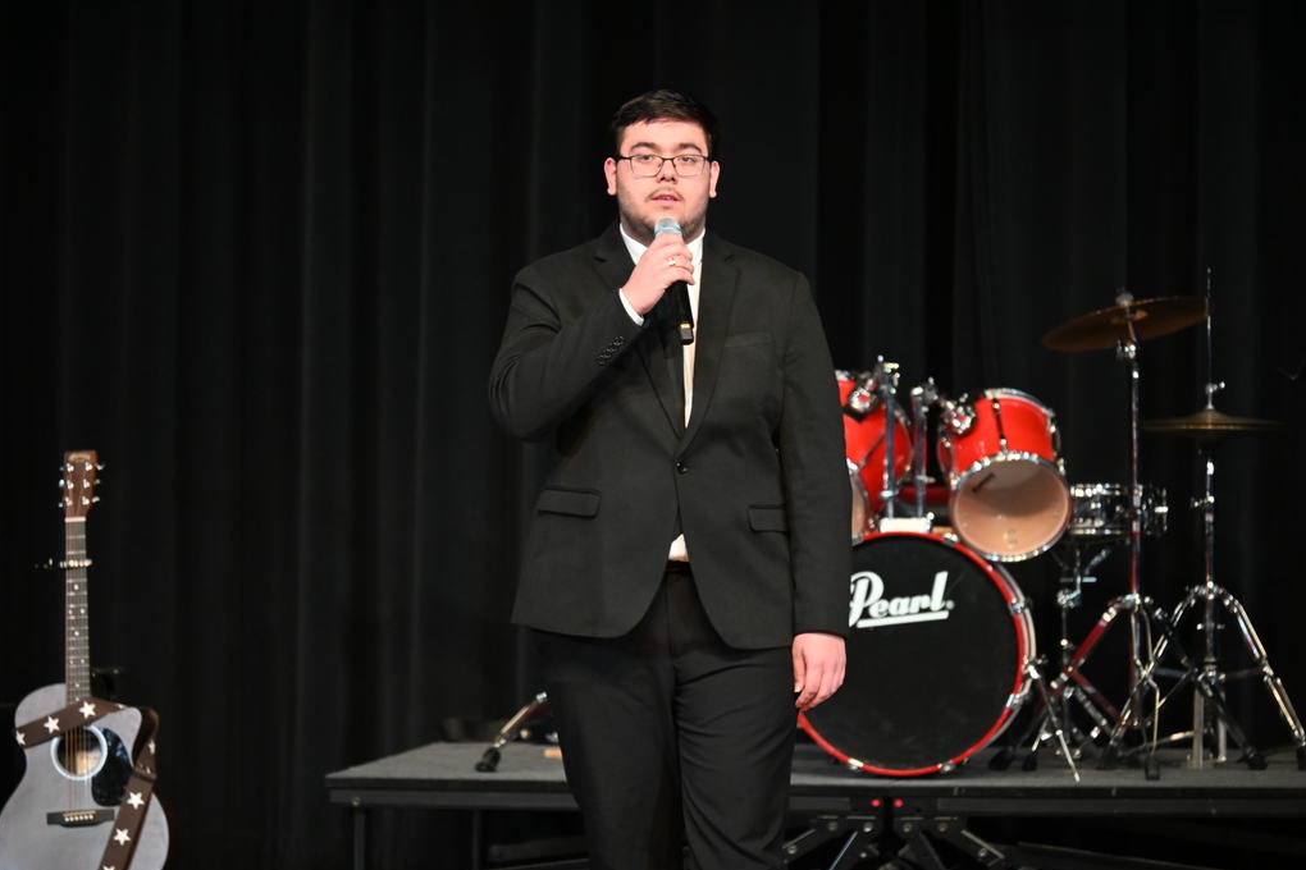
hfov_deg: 8.0
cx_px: 653
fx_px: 9286
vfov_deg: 5.4
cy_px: 436
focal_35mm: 256
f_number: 5.6
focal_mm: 170
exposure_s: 1/250
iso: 1800
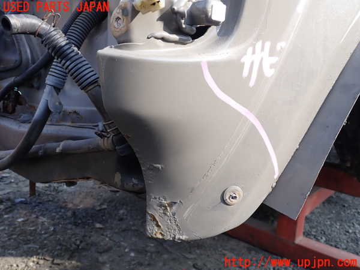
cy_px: 135
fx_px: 312
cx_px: 180
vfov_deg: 46.8
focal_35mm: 30
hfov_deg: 60.0
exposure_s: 1/250
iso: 100
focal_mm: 5.4
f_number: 3.2
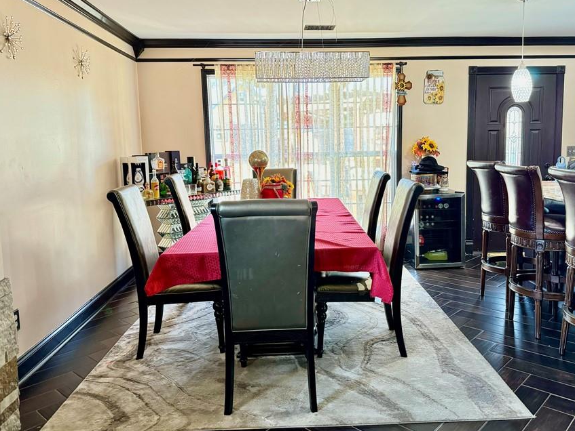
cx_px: 313
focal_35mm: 29
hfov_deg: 61.5
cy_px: 193
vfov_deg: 48.2
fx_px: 482
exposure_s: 1/60
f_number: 1.78
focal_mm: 6.76
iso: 640
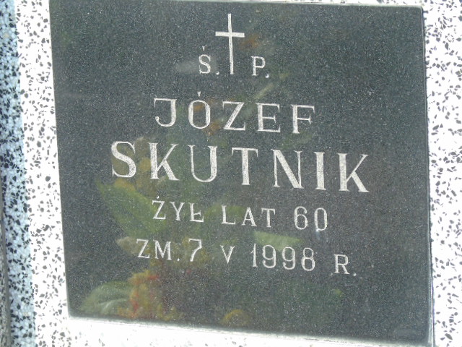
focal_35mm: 186
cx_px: 231
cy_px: 174
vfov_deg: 8.0
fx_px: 2482
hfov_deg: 10.6
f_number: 5
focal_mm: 33
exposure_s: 1/125
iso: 160
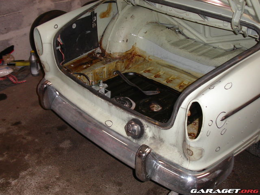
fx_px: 285
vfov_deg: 37.7
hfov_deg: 49.0
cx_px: 130
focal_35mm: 38
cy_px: 98
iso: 100
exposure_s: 1/30
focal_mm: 7.8
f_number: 2.8
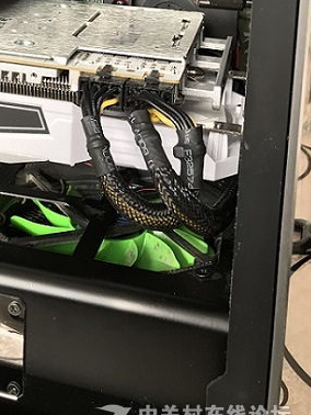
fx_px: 766
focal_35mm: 64
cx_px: -39
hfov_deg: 21.6
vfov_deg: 28.4
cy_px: -1
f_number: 1.8
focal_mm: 3.99
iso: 25
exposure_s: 1/50
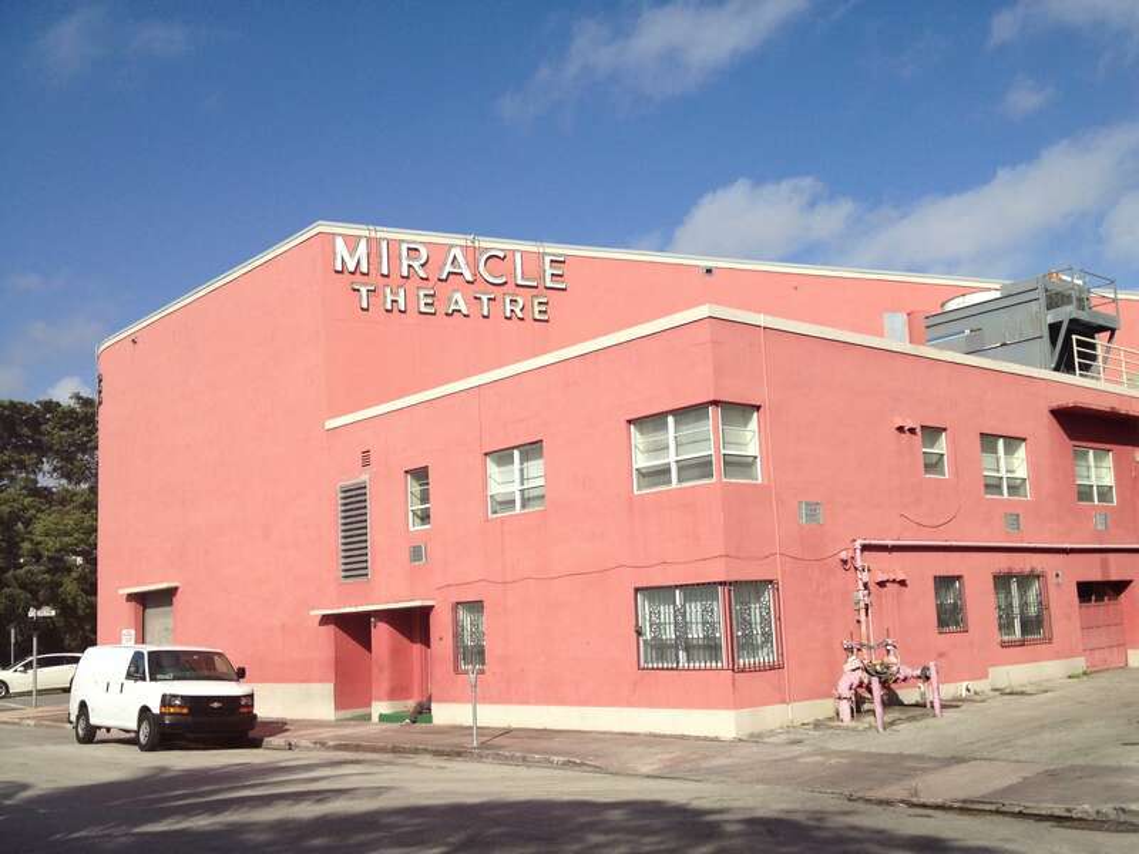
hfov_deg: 52.6
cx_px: 570
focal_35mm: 35
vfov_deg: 40.7
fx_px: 1152
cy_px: 427
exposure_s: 1/2513
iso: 50
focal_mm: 4.28
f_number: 2.4
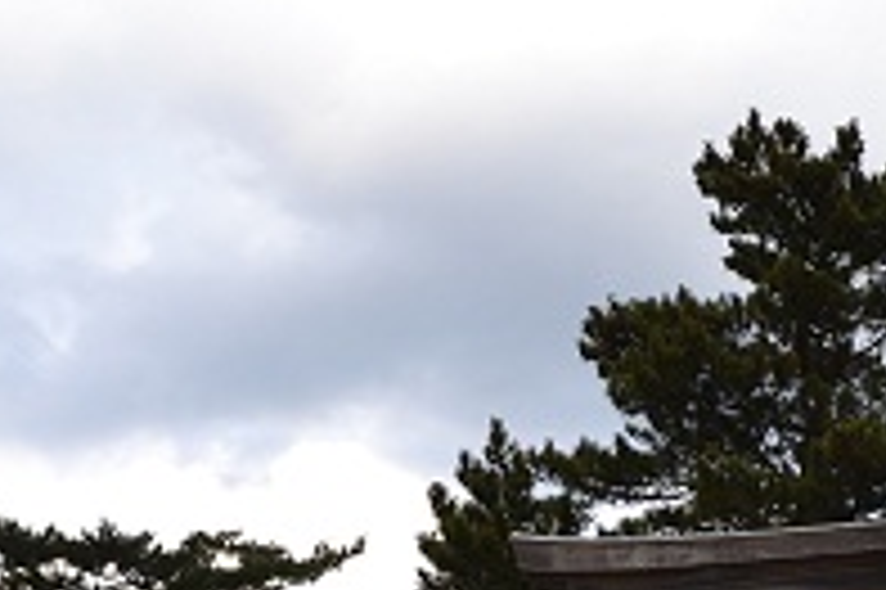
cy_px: 554
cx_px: 337
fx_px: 1943
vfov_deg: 17.0
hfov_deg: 25.6
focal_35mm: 79
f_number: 6.3
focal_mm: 18
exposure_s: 1/200
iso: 100
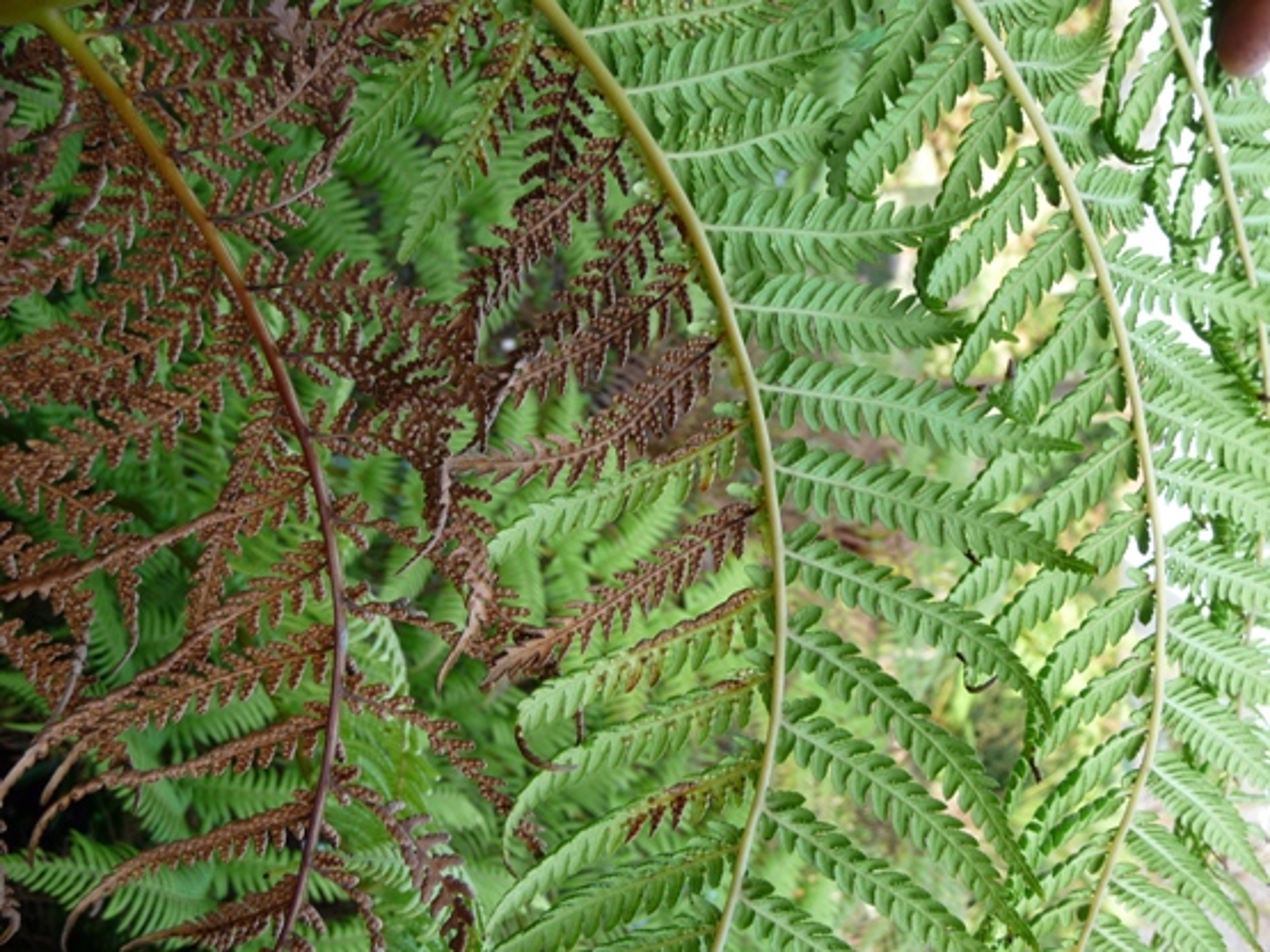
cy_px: 476
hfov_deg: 63.5
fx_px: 1027
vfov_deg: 49.7
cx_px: 635
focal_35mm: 28
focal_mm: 4.7
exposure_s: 1/100
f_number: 3.3
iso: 100
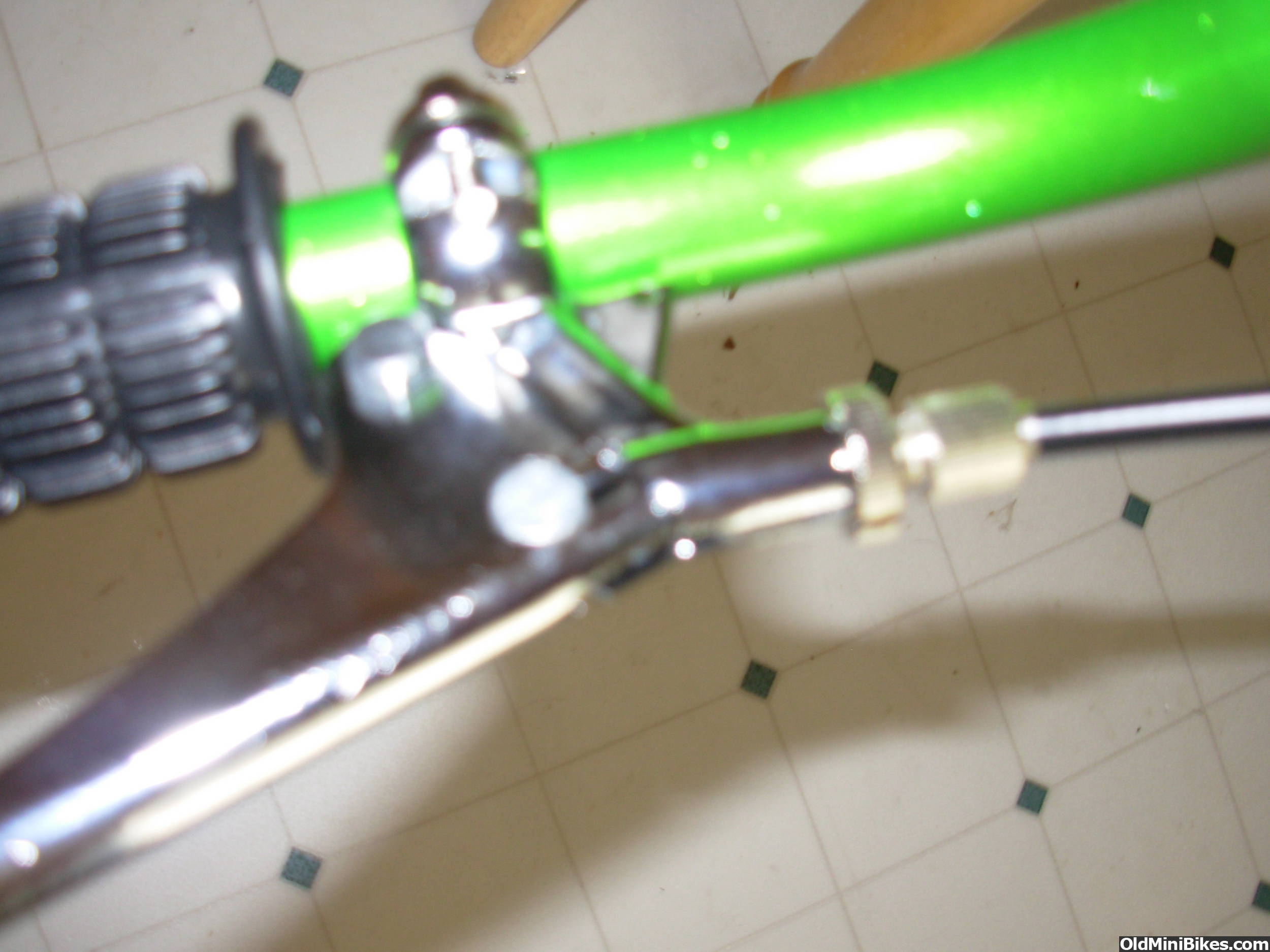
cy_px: 476
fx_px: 1394
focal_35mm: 38
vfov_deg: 37.7
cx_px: 635
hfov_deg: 49.0
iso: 50
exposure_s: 1/32
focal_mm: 6.3
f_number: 2.9
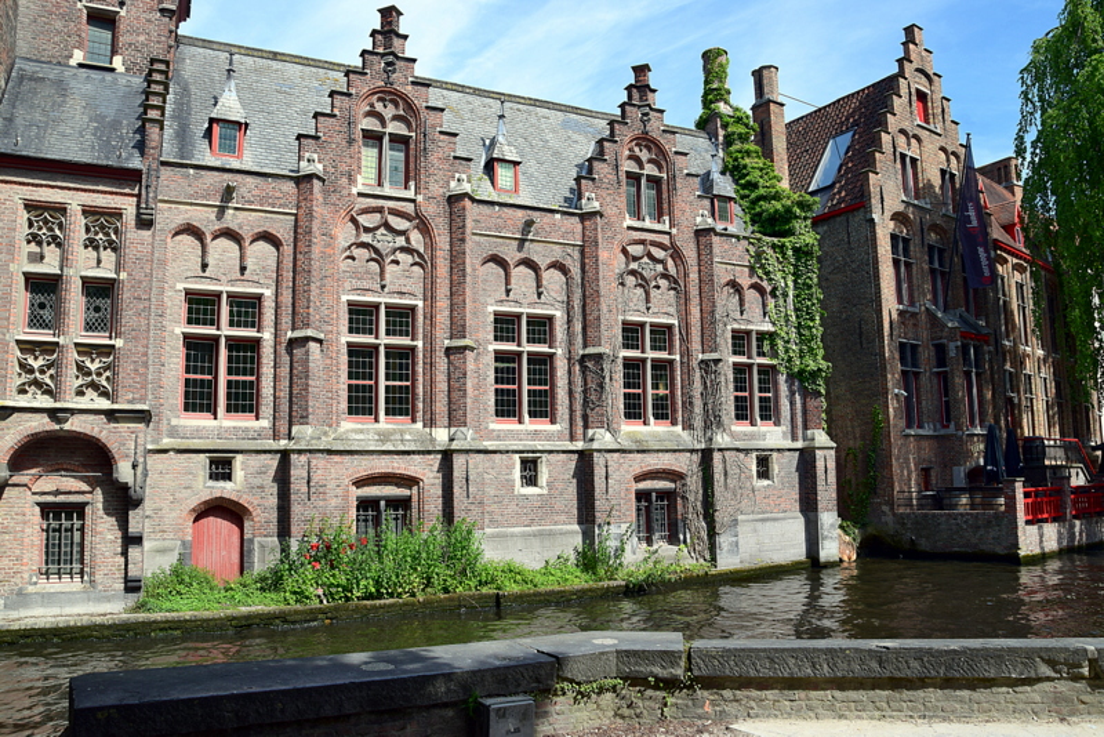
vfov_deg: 48.0
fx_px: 828
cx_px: 552
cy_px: 368
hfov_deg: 67.4
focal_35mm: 27
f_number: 8
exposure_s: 1/80
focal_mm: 18
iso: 125
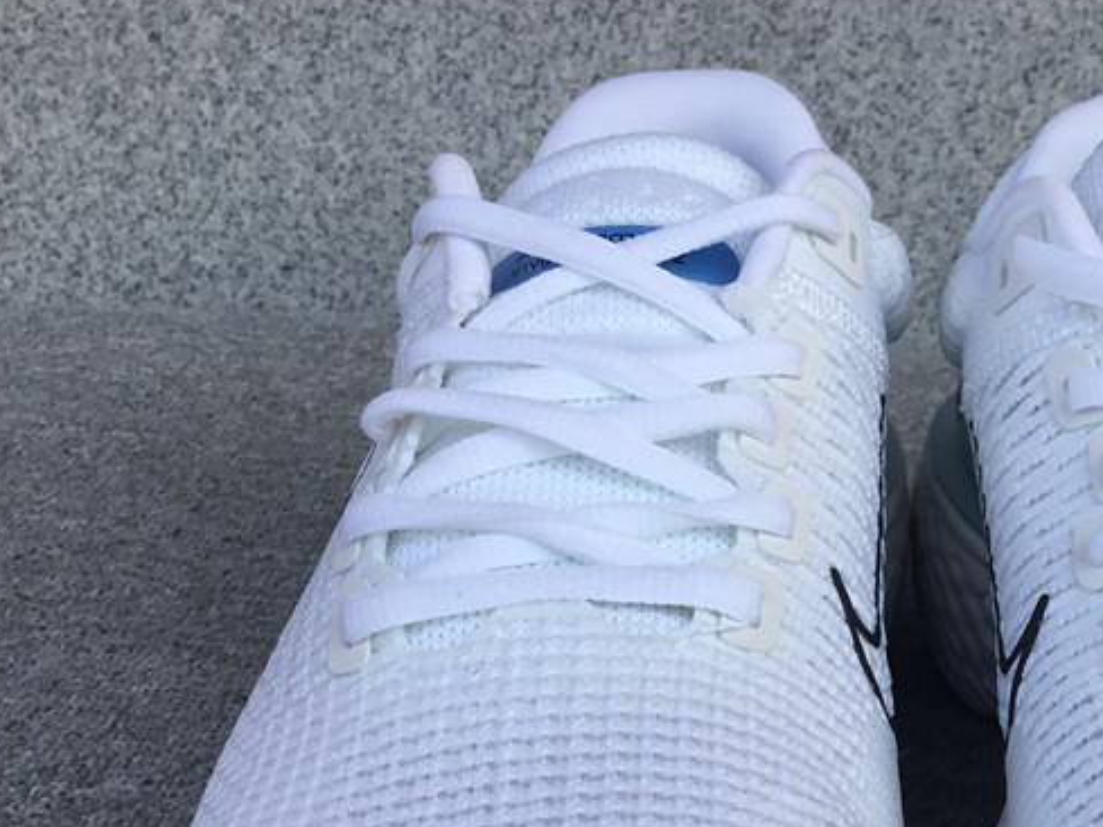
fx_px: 1817
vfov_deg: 25.0
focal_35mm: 57
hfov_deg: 32.2
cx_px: 986
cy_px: 731
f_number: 2.4
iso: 25
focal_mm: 3.3
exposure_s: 1/525
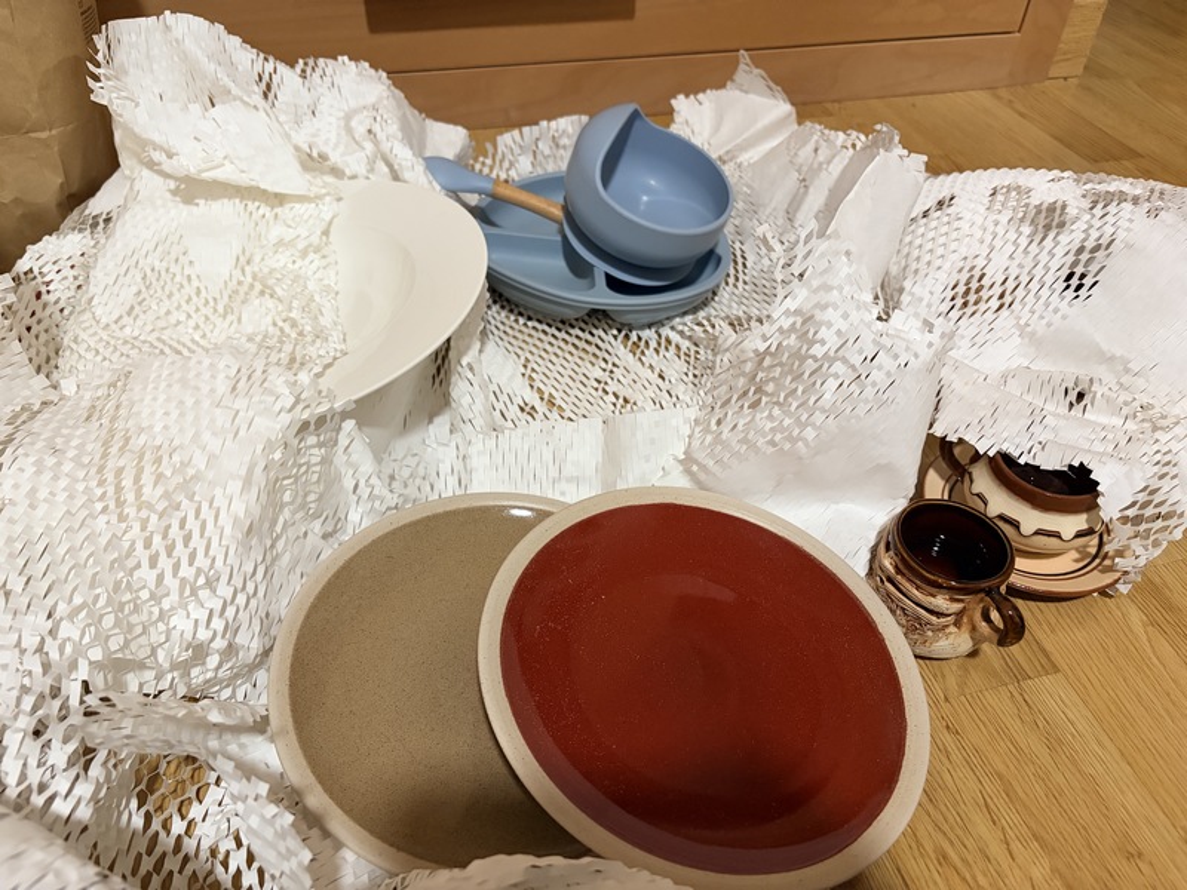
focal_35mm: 26
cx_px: 594
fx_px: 892
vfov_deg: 53.1
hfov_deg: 67.3
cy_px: 445
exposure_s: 1/60
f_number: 1.6
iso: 400
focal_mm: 5.96
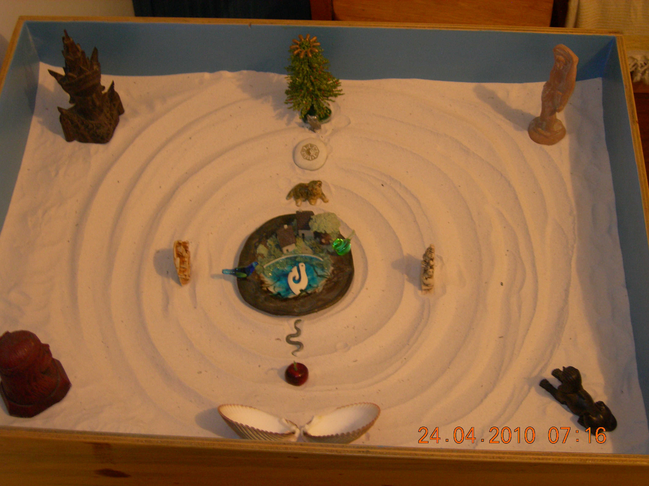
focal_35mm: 51
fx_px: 956
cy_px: 243
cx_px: 324
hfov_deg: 37.5
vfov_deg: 28.6
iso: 200
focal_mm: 10.6
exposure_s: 1/4.4
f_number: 3.2
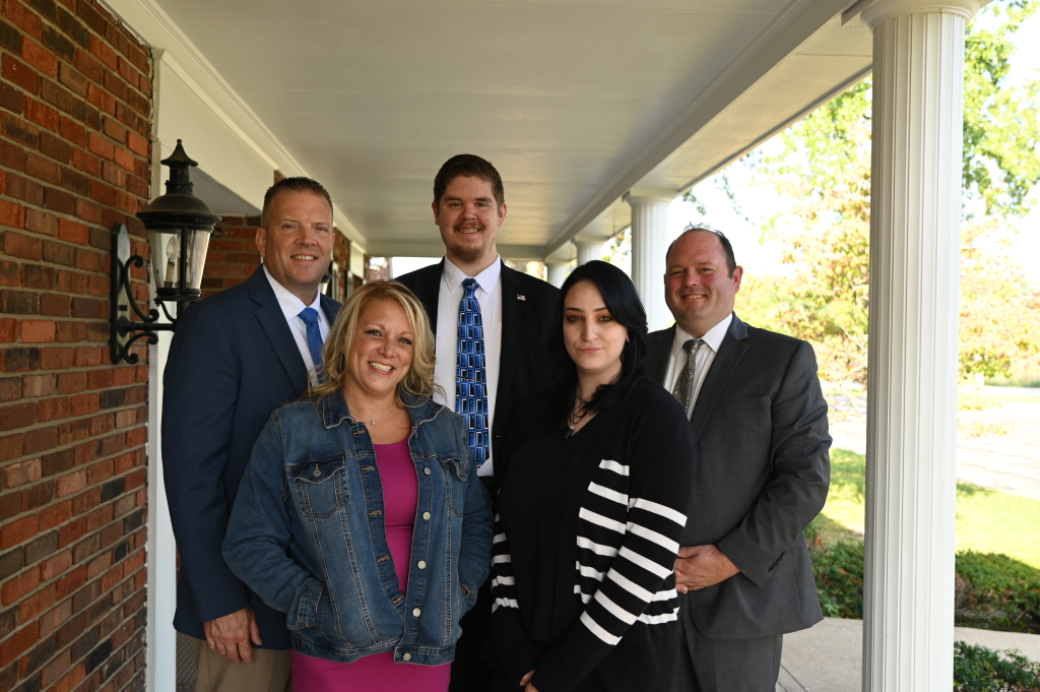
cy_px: 346
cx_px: 520
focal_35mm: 35
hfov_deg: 54.5
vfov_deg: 37.8
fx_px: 1010
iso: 500
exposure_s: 1/400
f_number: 4
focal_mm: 35
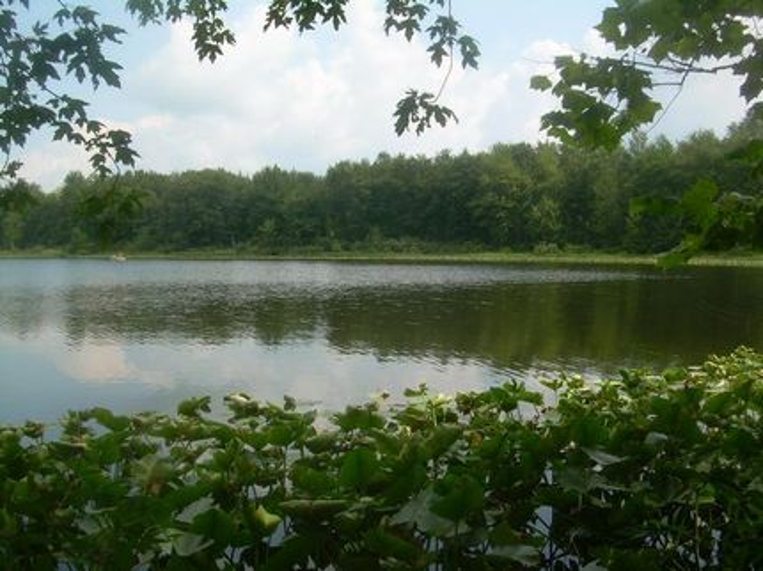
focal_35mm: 38
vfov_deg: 37.7
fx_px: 837
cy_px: 286
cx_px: 382
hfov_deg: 49.0
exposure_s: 1/354
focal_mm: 6.3
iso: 50
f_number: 4.6
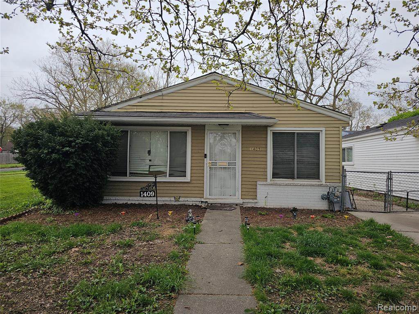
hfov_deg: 73.9
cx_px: 210
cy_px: 157
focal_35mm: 23
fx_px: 278
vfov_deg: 58.9
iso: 10
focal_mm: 6.3
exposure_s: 1/434
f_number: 1.7
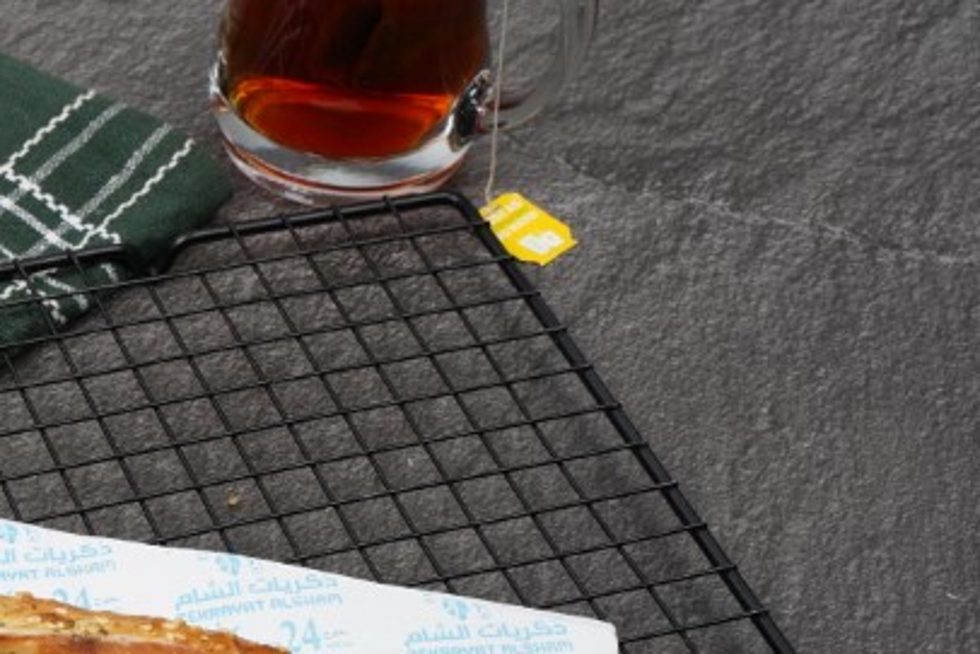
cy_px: 577
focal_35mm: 117
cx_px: -130
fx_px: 3186
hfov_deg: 16.9
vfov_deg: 11.7
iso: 160
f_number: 11
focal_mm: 44
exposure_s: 1/100
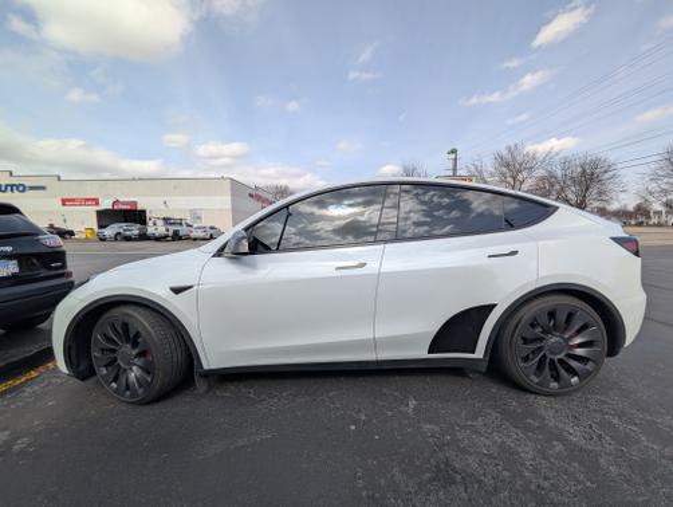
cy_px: 254
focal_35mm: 12
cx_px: 336
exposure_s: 1/3077
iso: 48
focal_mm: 2.02
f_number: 1.7
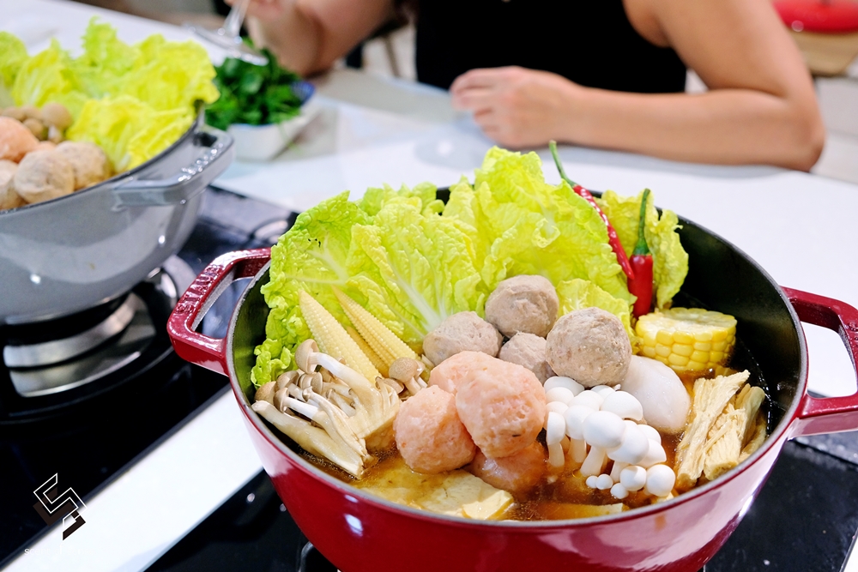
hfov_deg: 53.1
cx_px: 429
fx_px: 858
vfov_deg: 36.9
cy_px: 286
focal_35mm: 36
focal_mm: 24.3
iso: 640
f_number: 4
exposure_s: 1/60
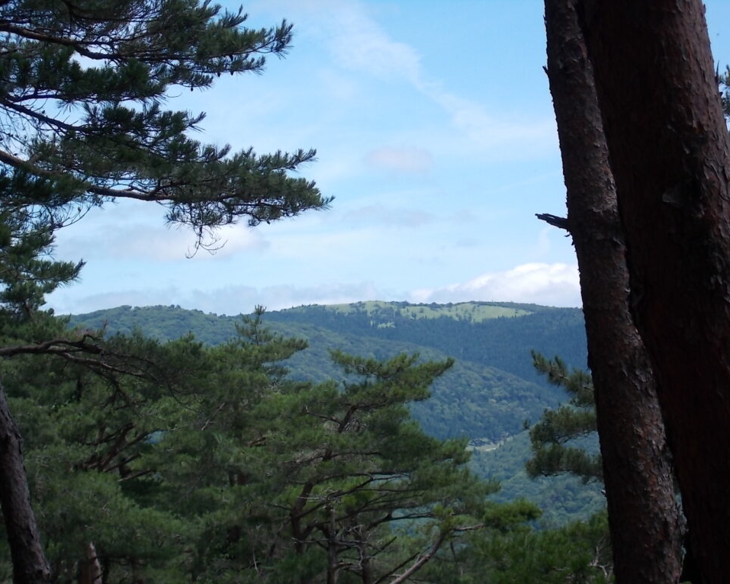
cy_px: 292
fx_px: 2550
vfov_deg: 13.1
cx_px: 364
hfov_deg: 16.3
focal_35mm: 118
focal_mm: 20.1
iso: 80
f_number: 6
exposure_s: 1/200
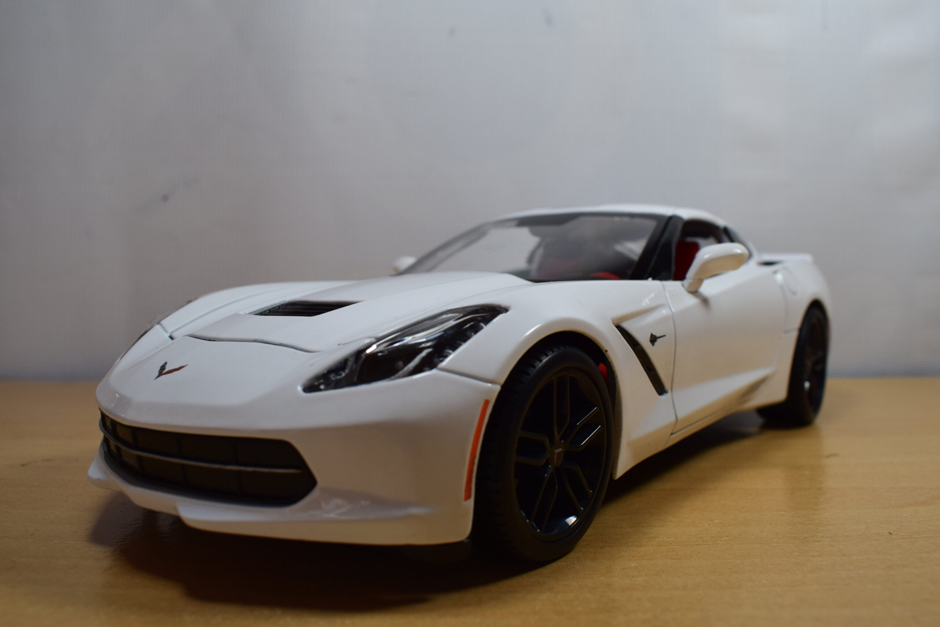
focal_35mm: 30
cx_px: 470
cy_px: 314
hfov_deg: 61.9
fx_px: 783
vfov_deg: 43.6
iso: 400
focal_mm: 20
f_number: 9
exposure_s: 1/160
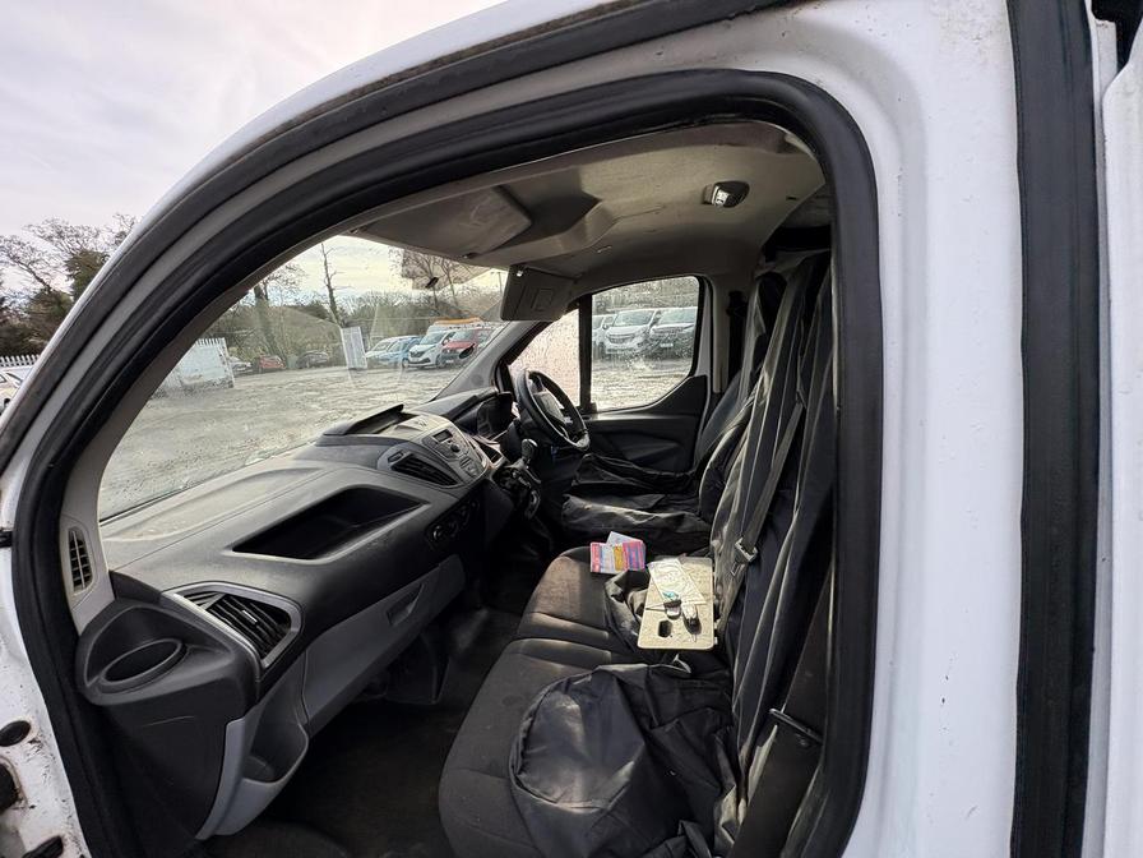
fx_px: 462
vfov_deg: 85.7
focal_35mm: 14
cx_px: 572
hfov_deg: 102.1
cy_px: 429
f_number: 2.2
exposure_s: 1/320
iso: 64
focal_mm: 2.22
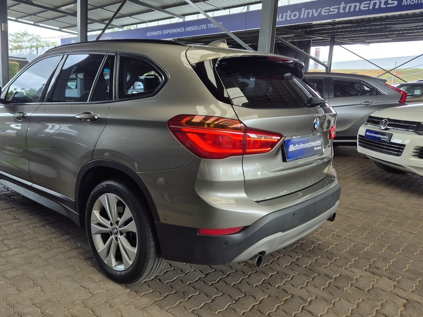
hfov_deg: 60.8
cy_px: 144
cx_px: 159
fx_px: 354
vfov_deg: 48.2
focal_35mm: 29
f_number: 1.8
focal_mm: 5.4
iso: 50
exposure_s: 1/180
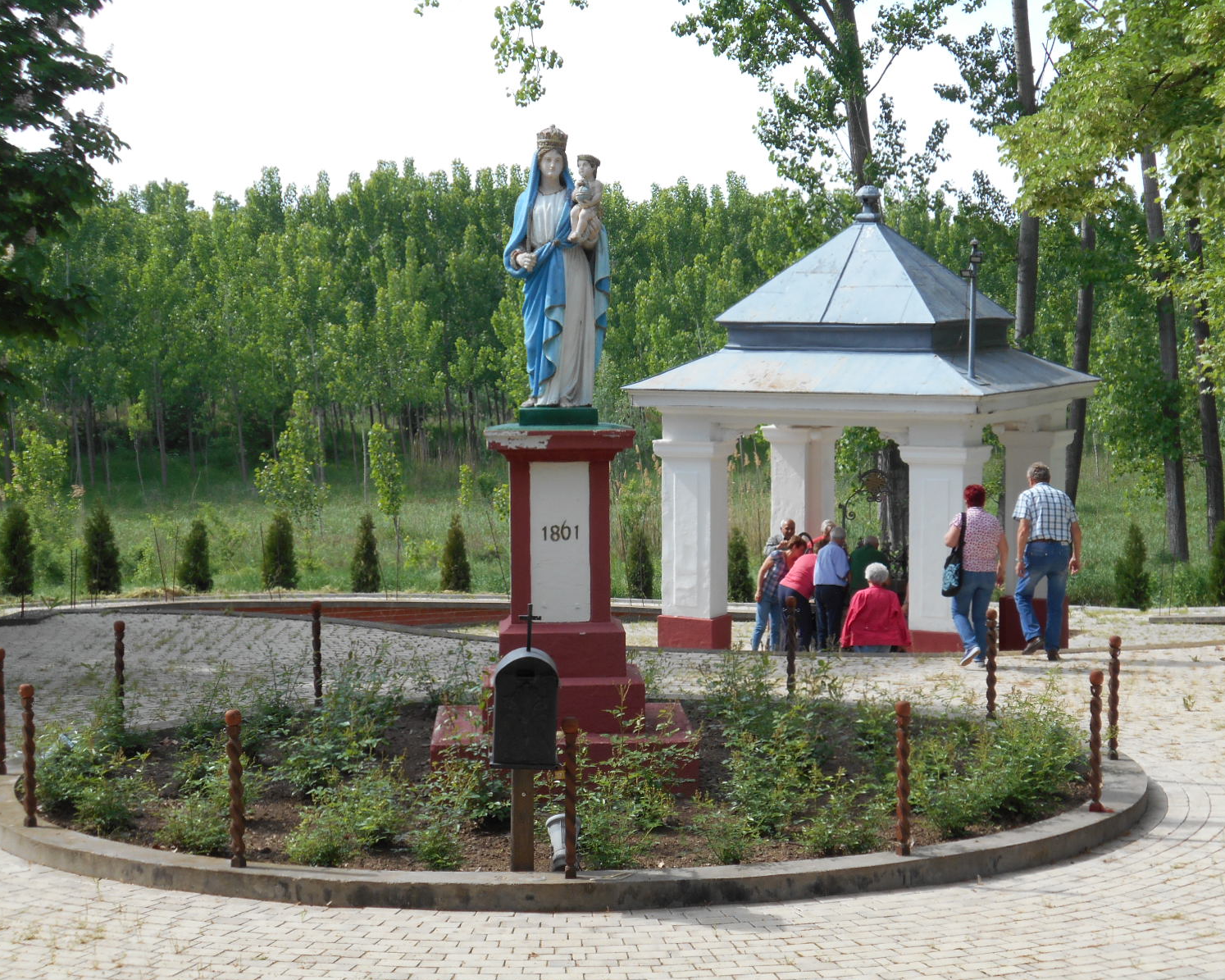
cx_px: 632
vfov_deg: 22.2
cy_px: 491
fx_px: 2501
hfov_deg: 27.5
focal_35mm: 69
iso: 80
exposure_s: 1/250
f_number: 5.3
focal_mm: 11.6
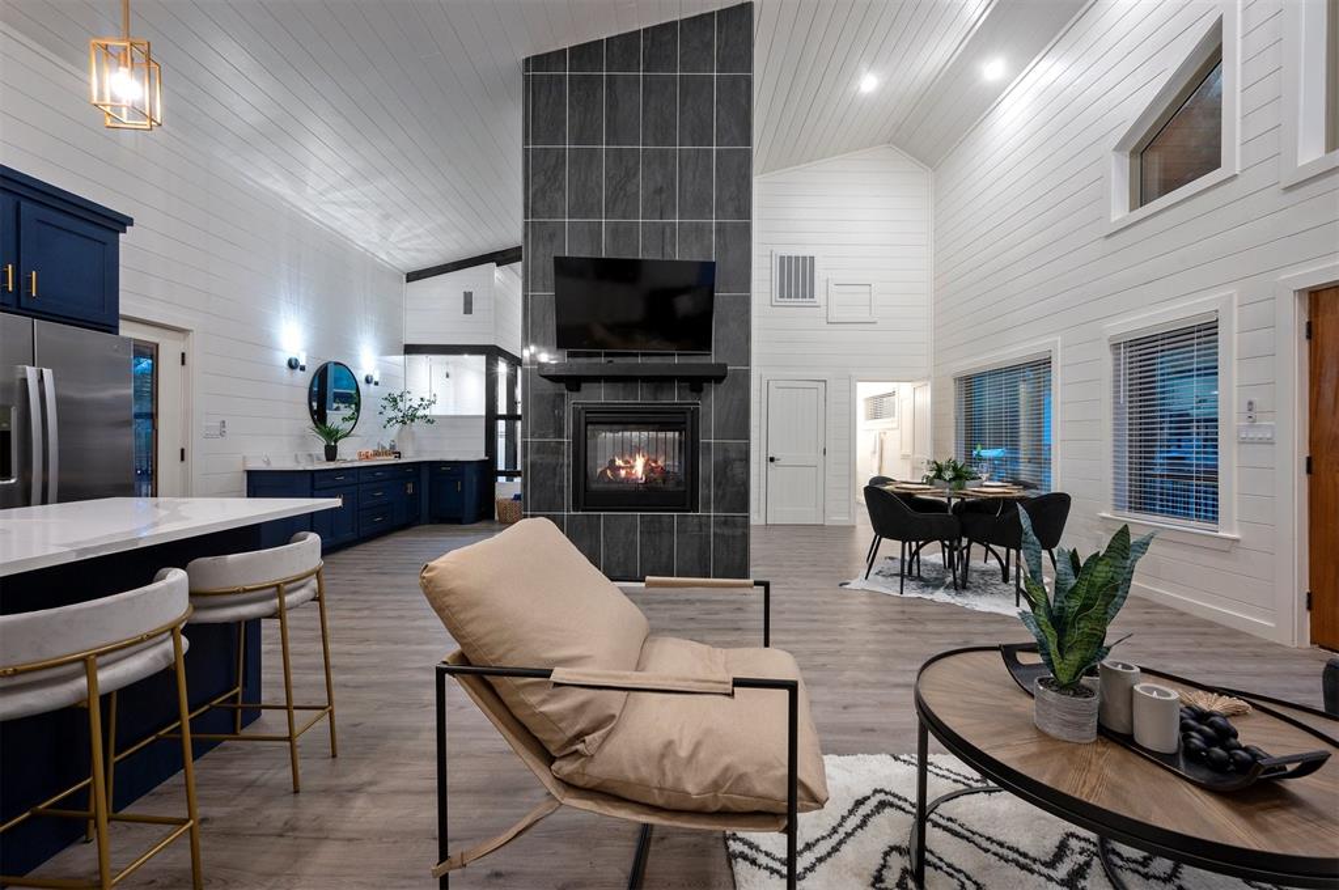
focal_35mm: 14
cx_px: 670
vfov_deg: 81.1
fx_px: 520
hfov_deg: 104.3
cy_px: 445
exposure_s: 1/4
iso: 200
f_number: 10
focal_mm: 14
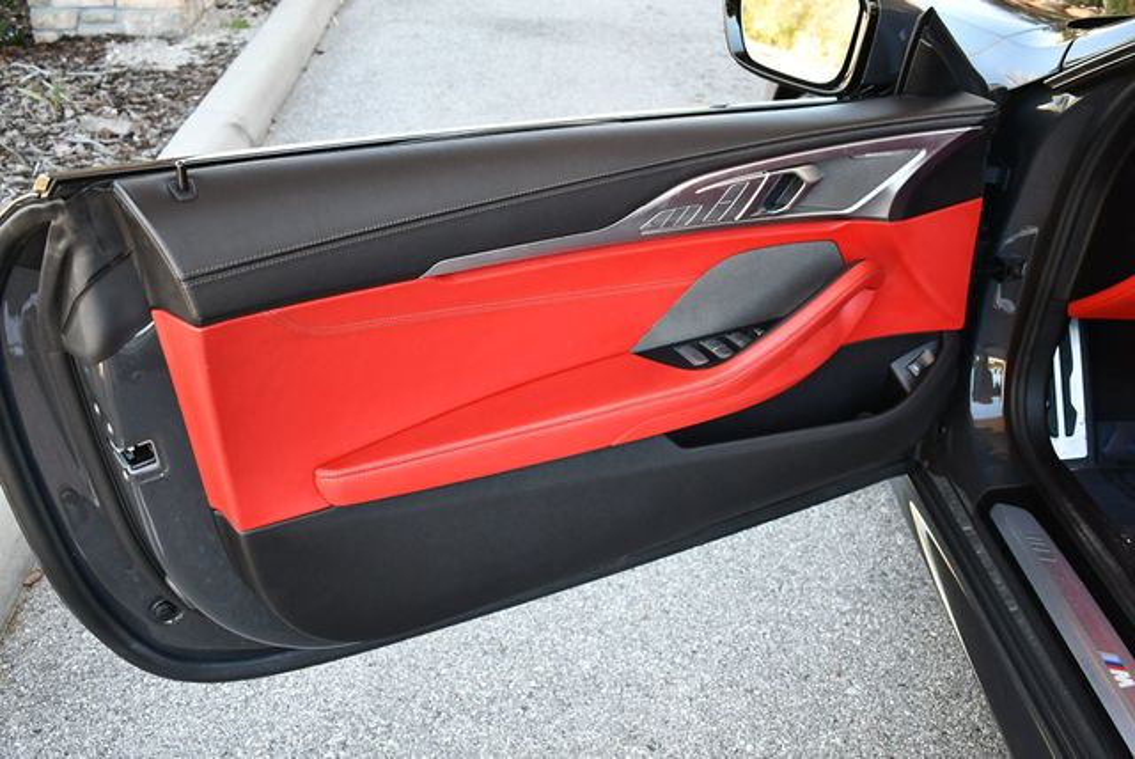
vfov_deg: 36.9
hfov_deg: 53.1
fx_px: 1136
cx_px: 568
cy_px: 380
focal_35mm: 36
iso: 640
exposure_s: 1/250
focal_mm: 18
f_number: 3.5
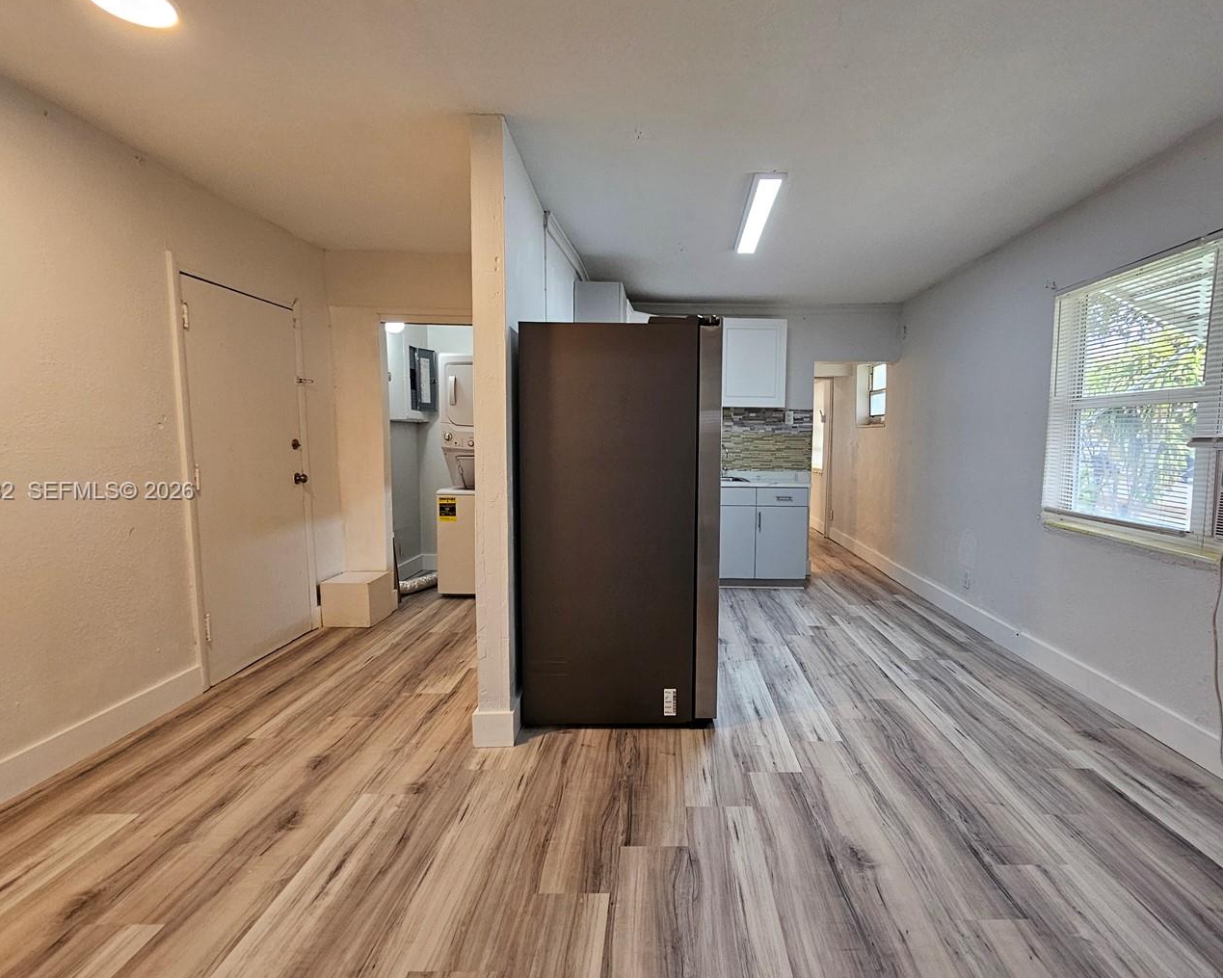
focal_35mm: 16
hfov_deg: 92.9
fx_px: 579
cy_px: 492
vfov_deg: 80.4
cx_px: 665
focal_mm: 2.2
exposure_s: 1/60
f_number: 2.2
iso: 200
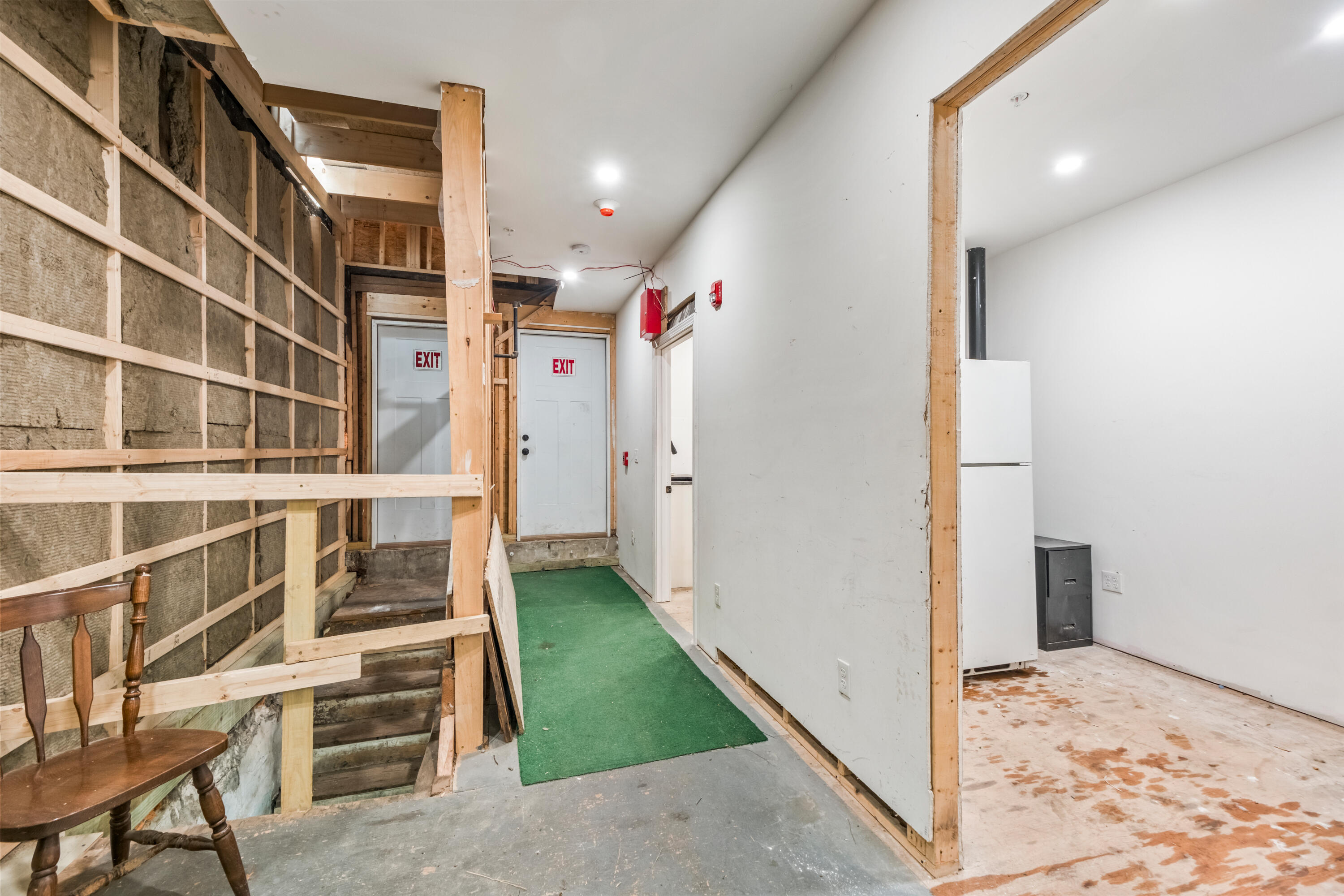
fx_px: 560
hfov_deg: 100.4
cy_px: 448
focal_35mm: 15
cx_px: 672
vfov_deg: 77.3
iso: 500
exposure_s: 1
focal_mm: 9.9
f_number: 8
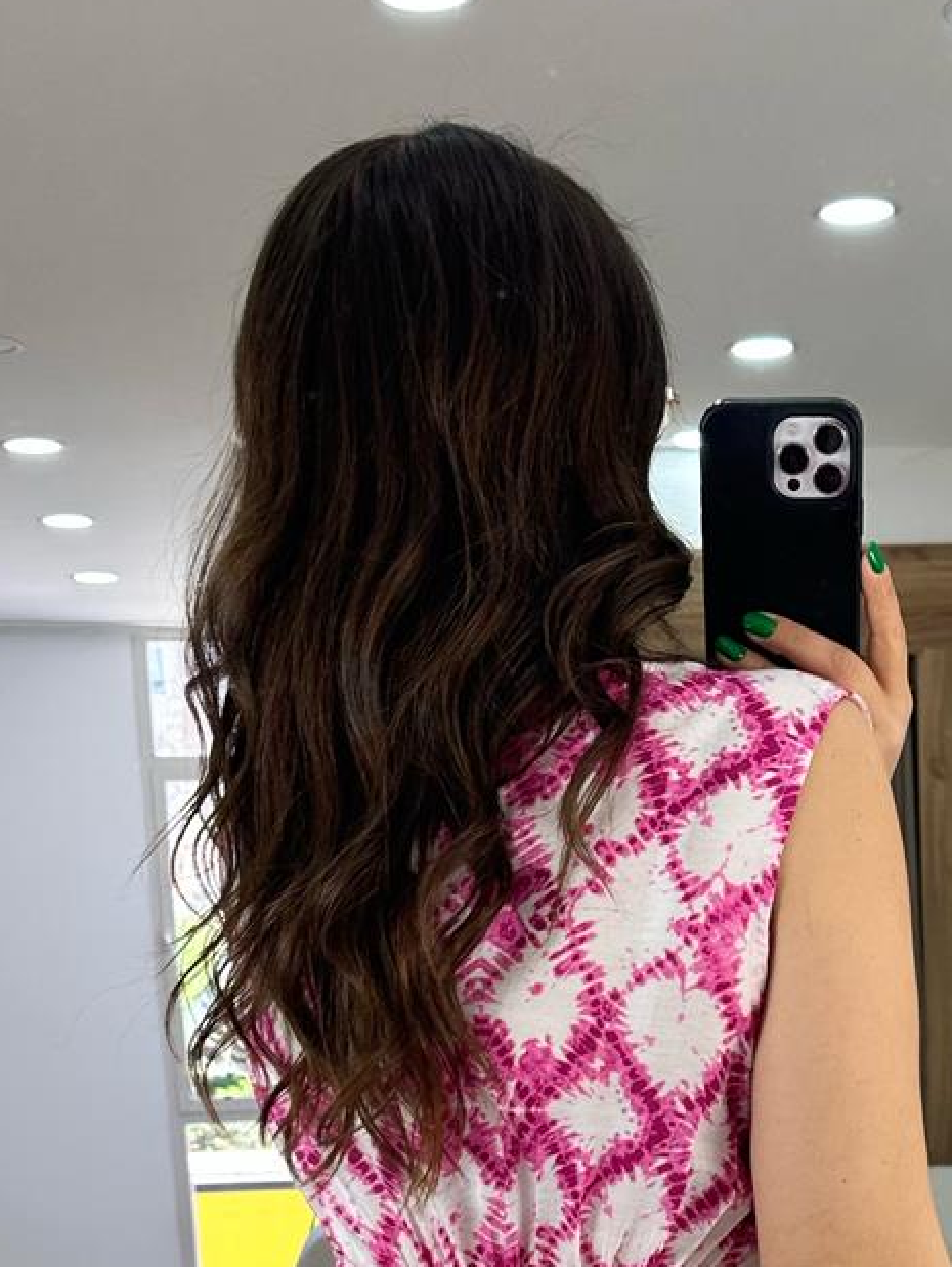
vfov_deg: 29.3
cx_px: 715
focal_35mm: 62
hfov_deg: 23.4
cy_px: 1251
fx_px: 2271
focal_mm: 6.86
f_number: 1.78
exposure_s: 1/130
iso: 64
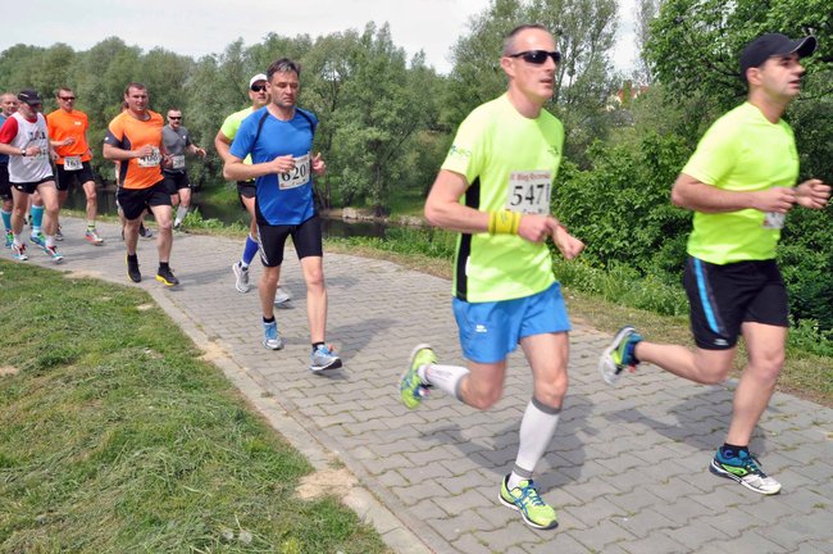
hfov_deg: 57.3
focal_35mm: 33
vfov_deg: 39.9
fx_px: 763
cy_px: 277
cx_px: 416
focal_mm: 22
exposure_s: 1/200
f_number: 25
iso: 800
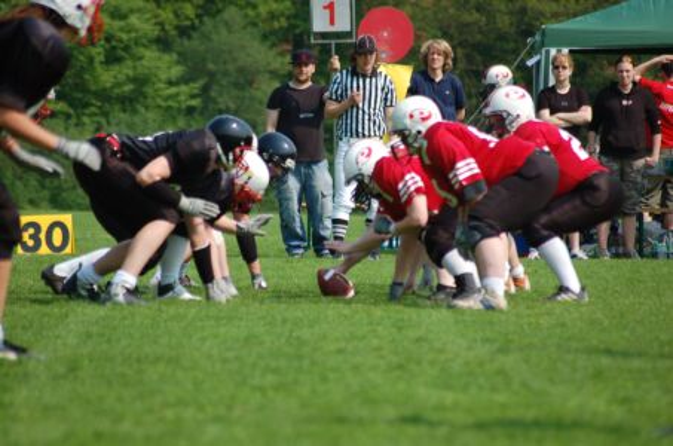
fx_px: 6156
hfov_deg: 6.3
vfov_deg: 4.1
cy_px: 223
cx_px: 336
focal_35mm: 330
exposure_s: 1/1000
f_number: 5.3
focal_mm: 220
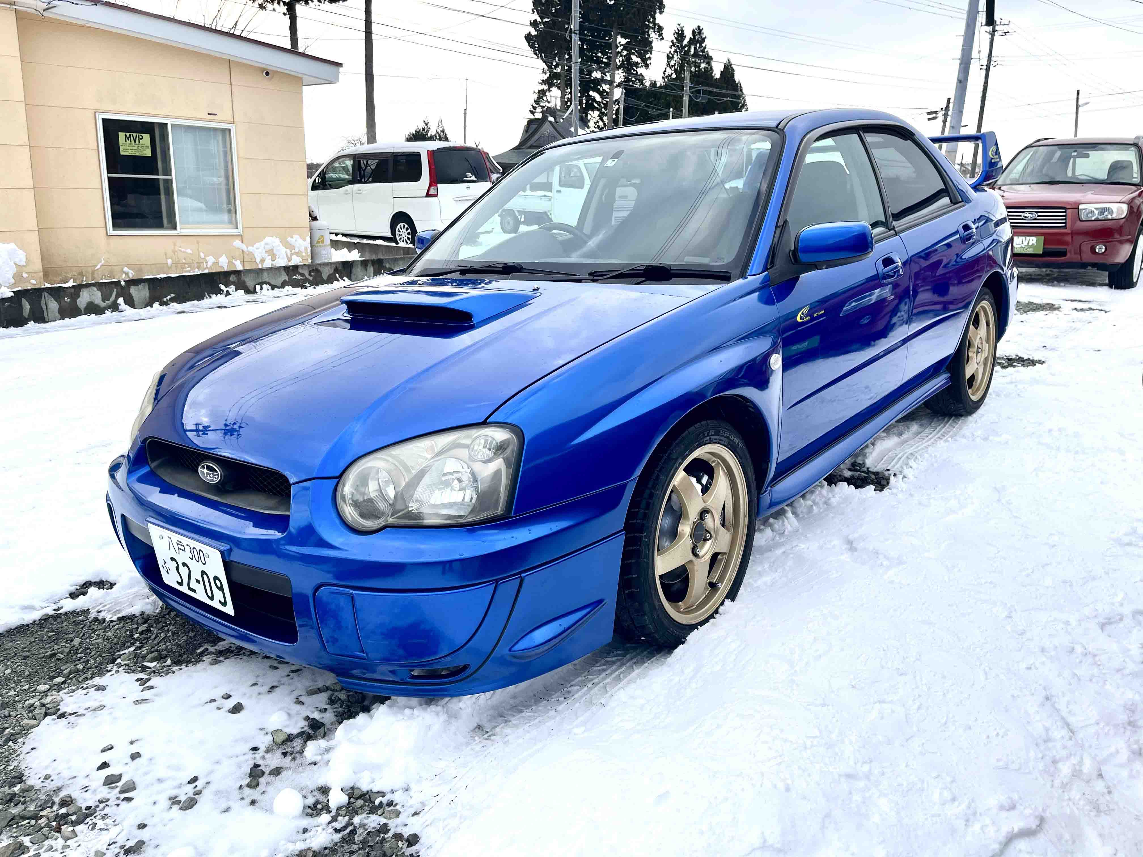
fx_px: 859
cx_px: 572
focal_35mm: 26
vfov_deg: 53.1
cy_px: 428
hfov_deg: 67.3
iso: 50
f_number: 1.6
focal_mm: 5.1
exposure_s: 1/943
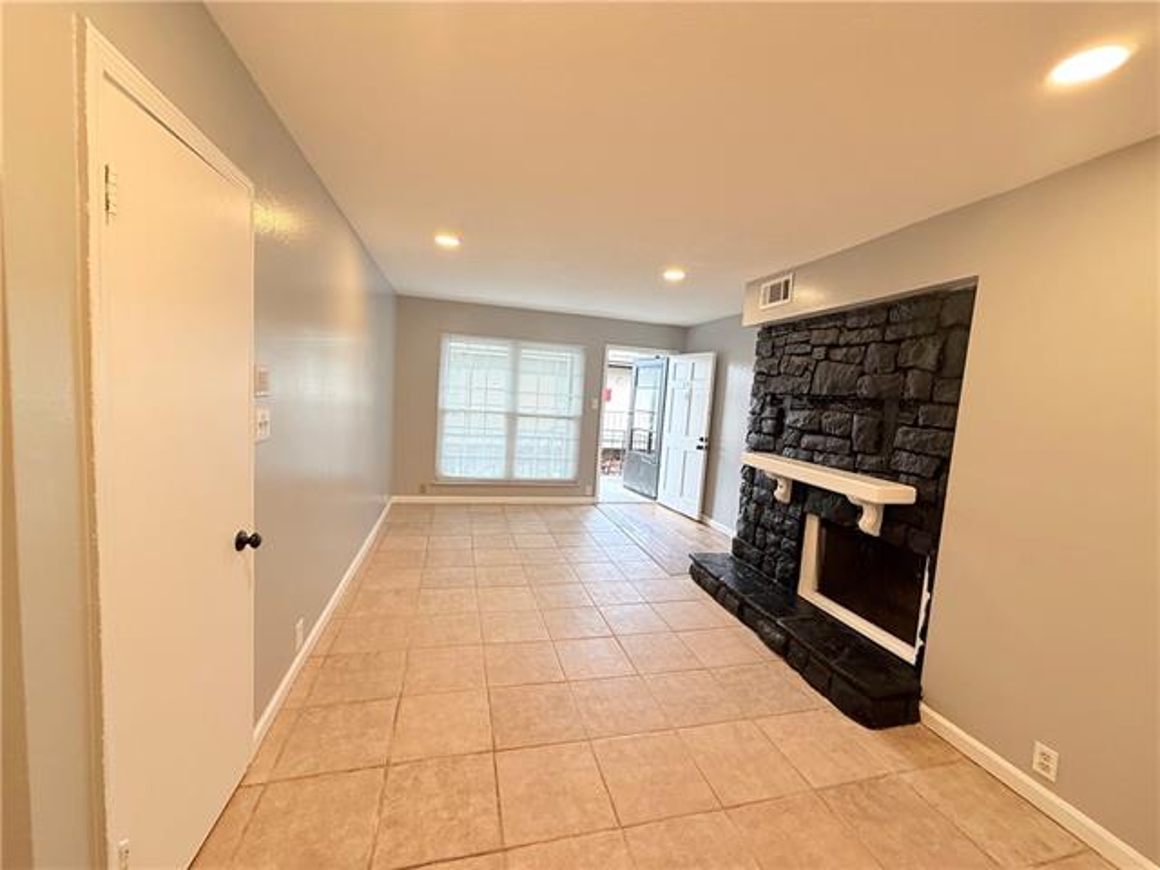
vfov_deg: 85.7
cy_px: 435
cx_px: 580
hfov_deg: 102.1
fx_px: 469
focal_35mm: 14
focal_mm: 2.22
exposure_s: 1/120
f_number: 2.2
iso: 100
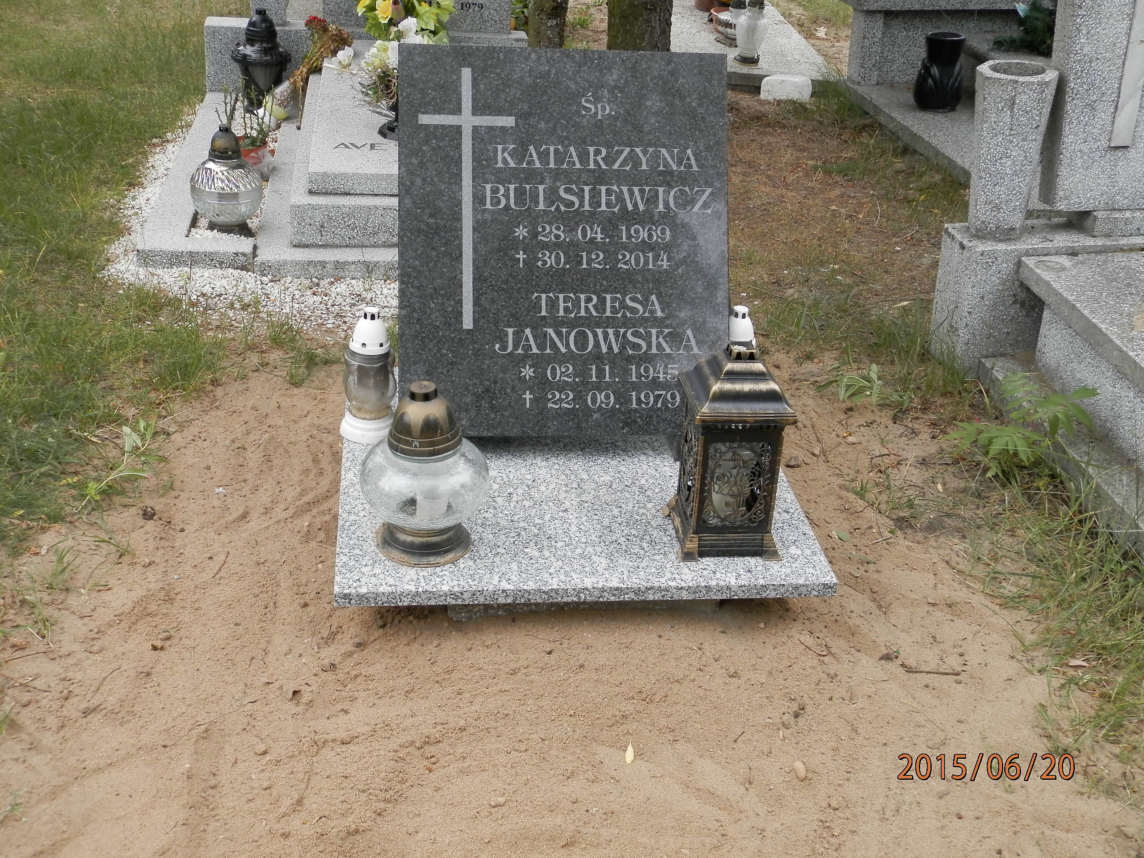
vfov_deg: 36.0
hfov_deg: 46.8
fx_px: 1322
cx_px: 572
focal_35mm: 40
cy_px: 429
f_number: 3.5
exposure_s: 1/100
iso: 125
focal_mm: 7.2
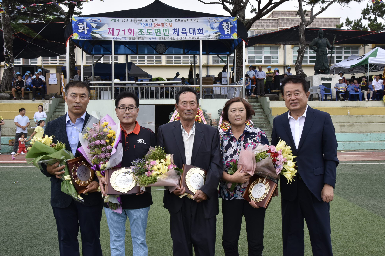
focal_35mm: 36
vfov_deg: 36.8
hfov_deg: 53.1
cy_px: 112
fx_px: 385
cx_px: 191
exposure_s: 1/200
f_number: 14
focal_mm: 31
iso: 640
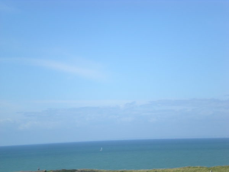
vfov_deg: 13.0
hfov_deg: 17.3
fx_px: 754
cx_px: 114
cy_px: 86
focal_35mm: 114
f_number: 5.9
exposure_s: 1/160
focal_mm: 18.9
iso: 64
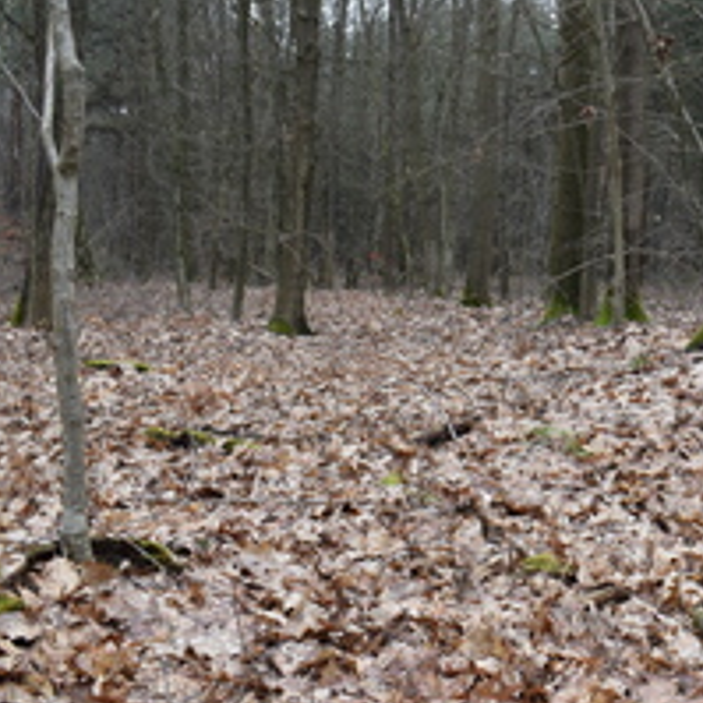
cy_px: 228
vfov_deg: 27.5
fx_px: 1425
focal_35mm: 62
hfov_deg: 26.5
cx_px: 678
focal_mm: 22
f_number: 7.1
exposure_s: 1/200
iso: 400
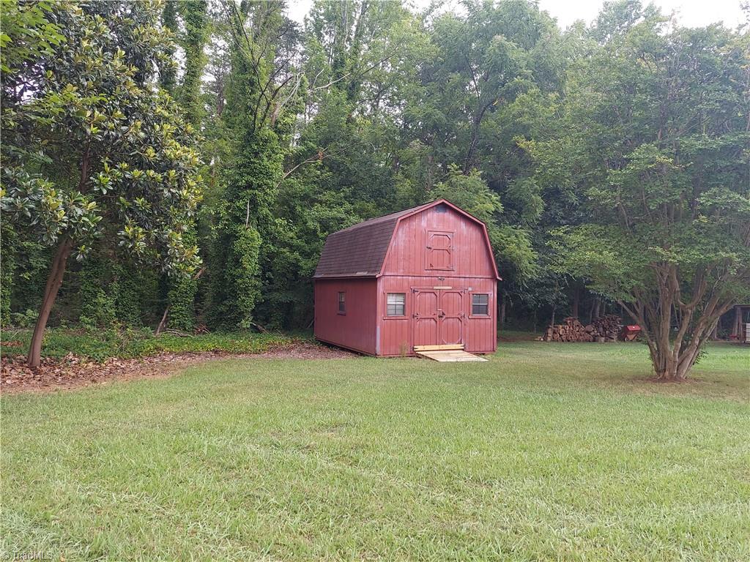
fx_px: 520
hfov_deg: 71.6
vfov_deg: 56.8
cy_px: 281
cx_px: 375
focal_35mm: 24
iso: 50
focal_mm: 5.23
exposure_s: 1/185
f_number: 1.8
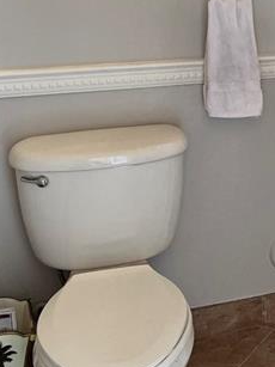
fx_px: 689
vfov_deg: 29.1
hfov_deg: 21.2
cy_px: 66
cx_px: 318
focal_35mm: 65
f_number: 1.6
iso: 80
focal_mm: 5.1
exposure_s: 1/120
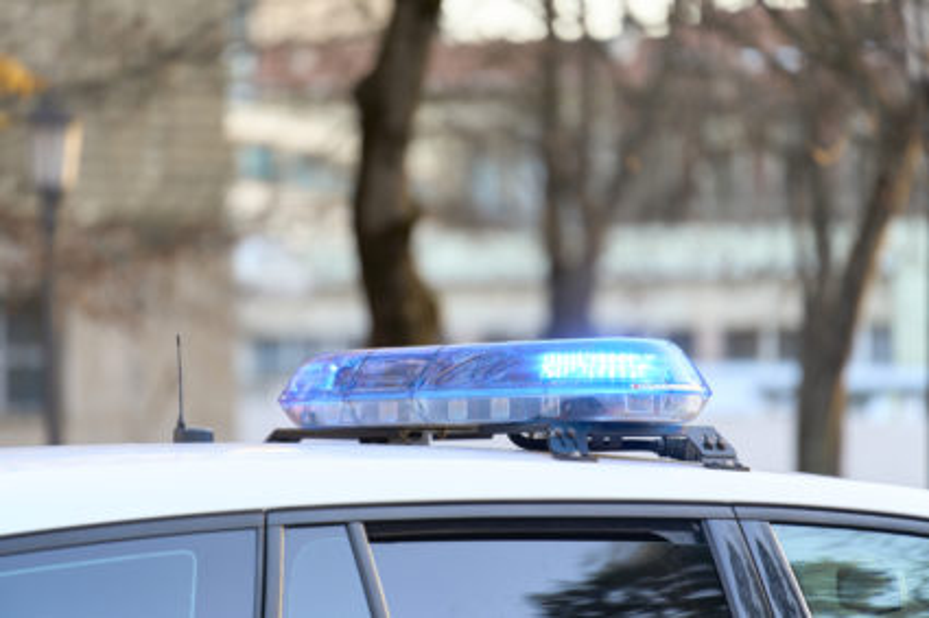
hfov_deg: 11.4
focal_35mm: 180
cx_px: 464
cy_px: 309
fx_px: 4643
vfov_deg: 7.6
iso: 125
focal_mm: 180
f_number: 2.8
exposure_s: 1/125
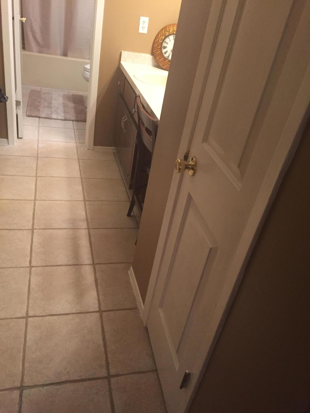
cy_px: 206
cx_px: 155
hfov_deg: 48.2
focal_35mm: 29
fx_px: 346
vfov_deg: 61.7
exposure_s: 1/20
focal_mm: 4.15
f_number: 2.2
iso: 250
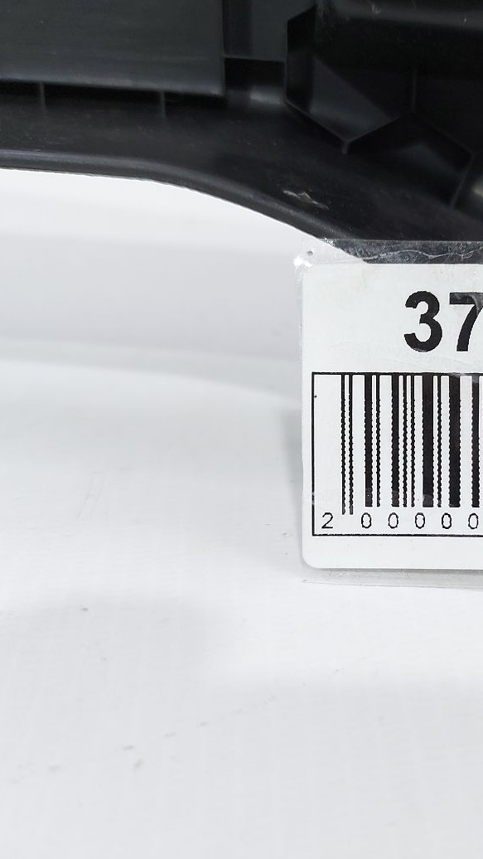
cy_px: 430
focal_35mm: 35
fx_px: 797
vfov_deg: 56.6
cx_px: 485
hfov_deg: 31.2
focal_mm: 5.23
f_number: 1.8
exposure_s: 1/50
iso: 80
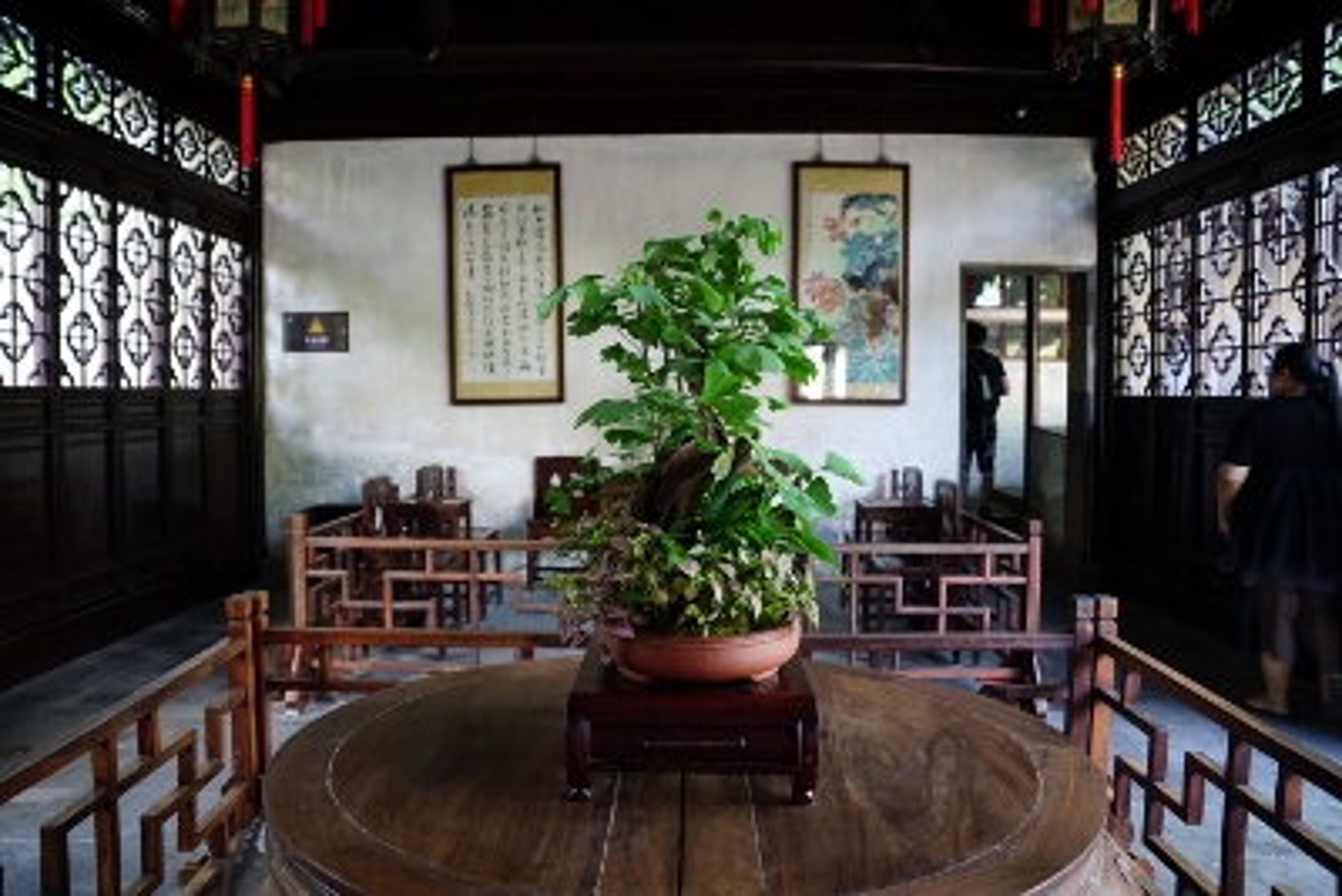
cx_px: 671
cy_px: 448
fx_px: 1119
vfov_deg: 43.6
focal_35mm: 30
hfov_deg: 61.9
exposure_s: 1/60
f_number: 4
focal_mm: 20
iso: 1250
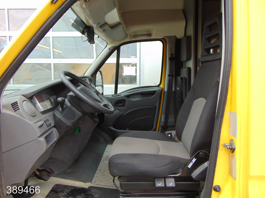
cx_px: 132
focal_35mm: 25
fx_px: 191
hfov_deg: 69.4
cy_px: 99
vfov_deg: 54.9
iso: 80
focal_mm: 4.5
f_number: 3
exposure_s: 1/40
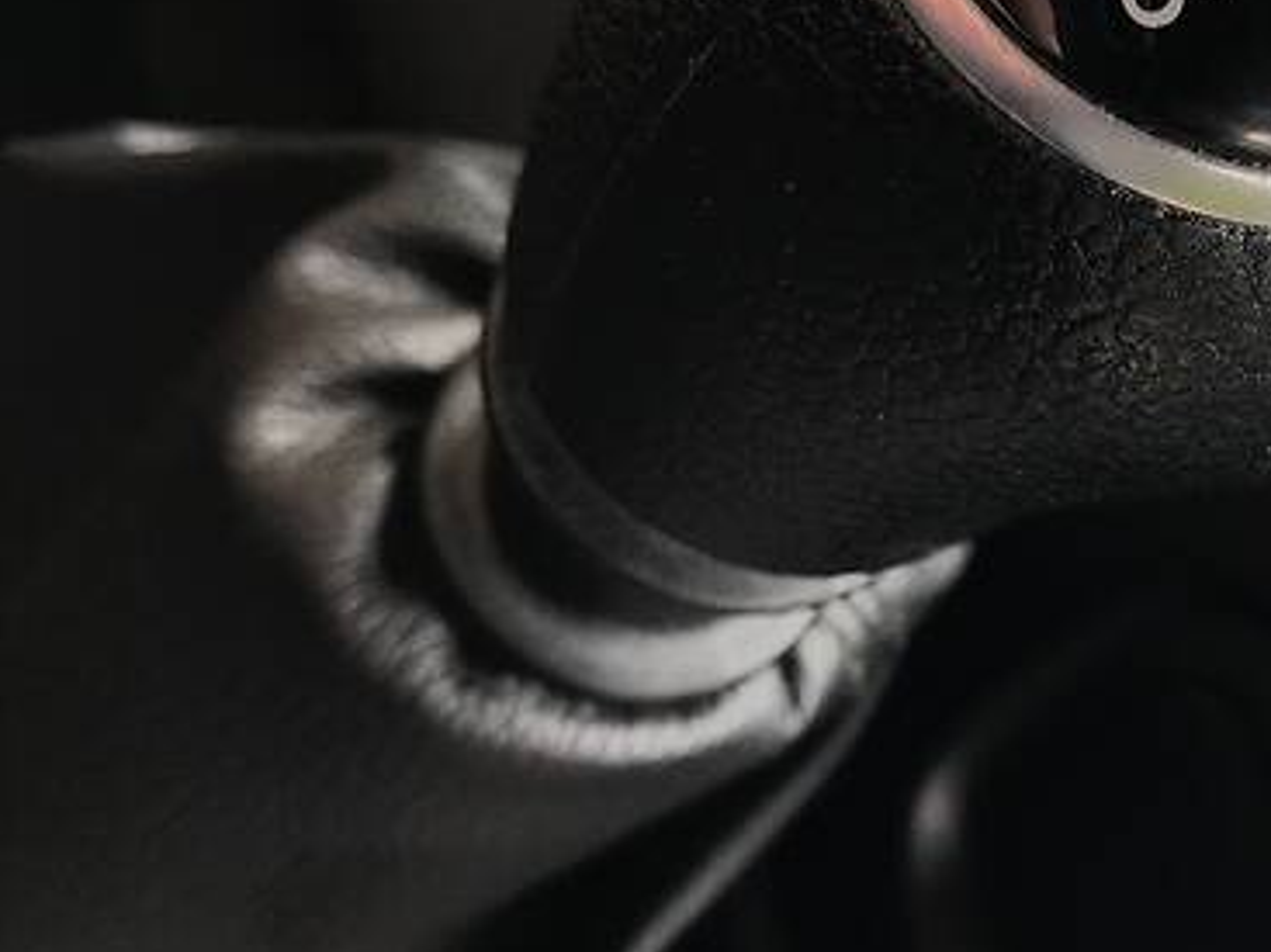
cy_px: 516
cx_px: 1132
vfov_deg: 24.0
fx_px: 2239
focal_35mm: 61
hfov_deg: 30.4
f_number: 1.8
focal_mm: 4
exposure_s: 1/75
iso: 20
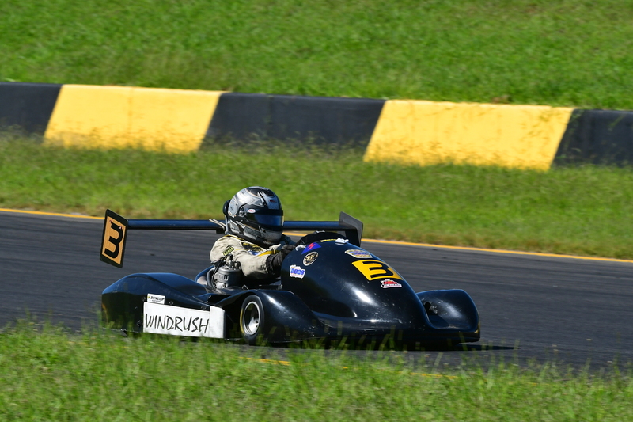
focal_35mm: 435
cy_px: 211
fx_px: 7647
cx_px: 316
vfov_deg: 3.2
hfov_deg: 4.7
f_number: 13
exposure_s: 1/640
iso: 500
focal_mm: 290
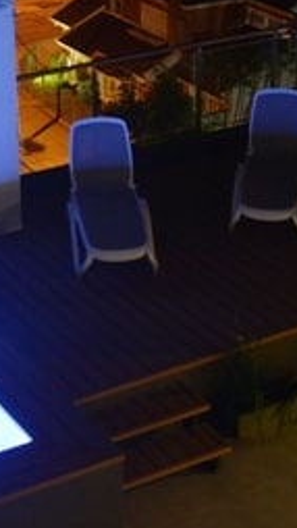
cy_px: 133
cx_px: 118
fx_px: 1245
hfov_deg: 13.6
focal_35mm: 89
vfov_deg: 23.7
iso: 800
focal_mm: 18
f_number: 4.5
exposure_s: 1/2
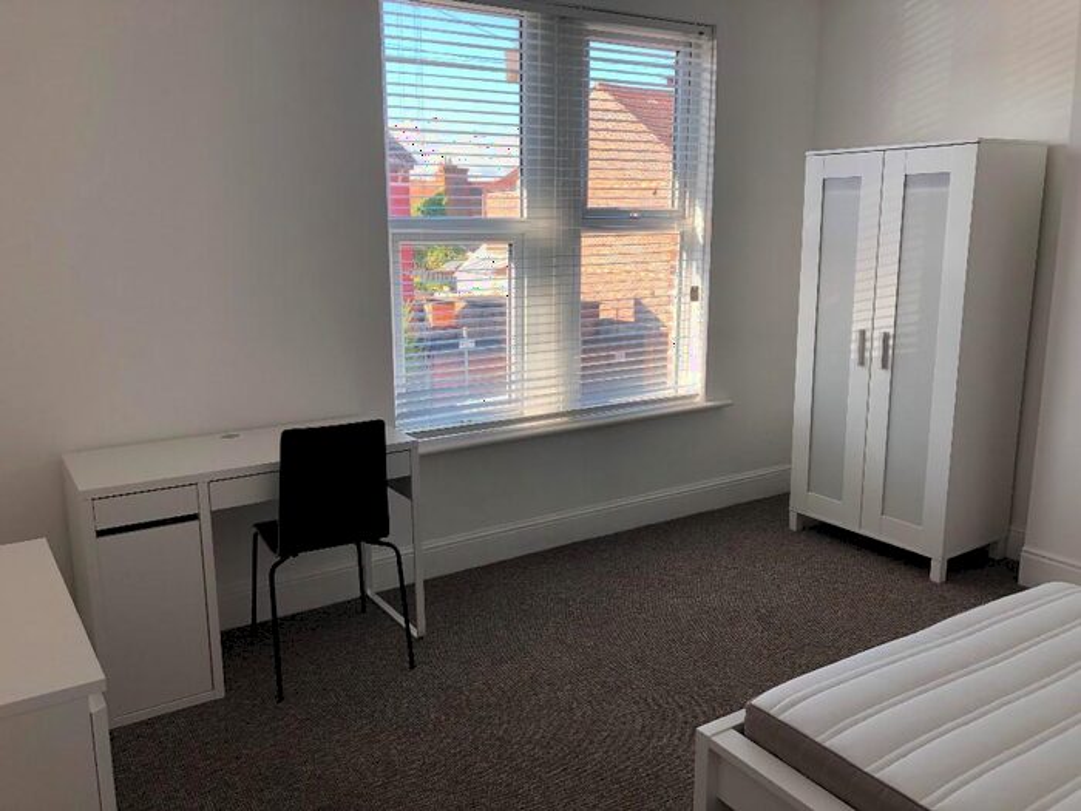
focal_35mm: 28
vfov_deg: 49.7
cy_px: 406
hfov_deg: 63.4
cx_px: 540
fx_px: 874
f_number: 1.8
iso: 25
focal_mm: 4
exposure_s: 1/120
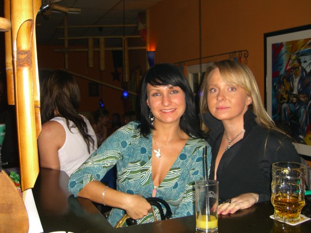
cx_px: 156
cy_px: 116
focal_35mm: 38
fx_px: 341
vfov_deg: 37.7
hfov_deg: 49.0
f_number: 2.8
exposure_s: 1/60
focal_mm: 7.9
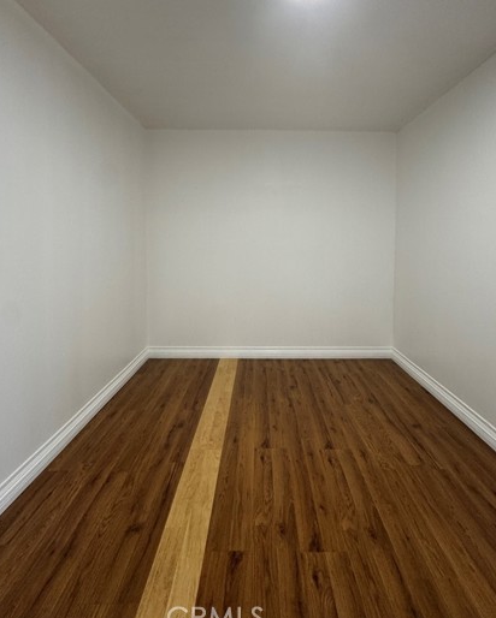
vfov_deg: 88.6
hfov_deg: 76.9
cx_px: 265
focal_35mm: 17
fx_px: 312
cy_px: 250
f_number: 2.2
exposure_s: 1/60
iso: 160
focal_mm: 2.22
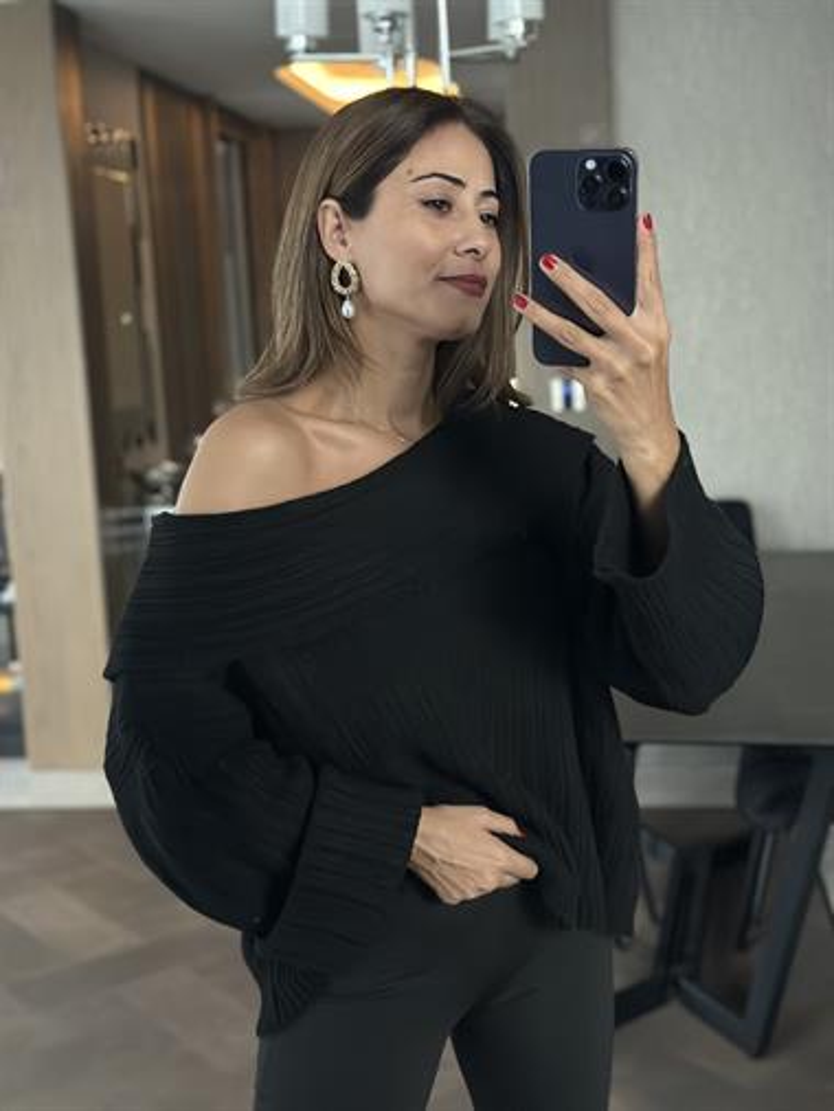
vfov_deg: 39.6
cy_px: 556
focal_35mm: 48
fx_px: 1541
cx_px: 417
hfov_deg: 30.3
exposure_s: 1/33
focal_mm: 6.86
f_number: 1.78
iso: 800
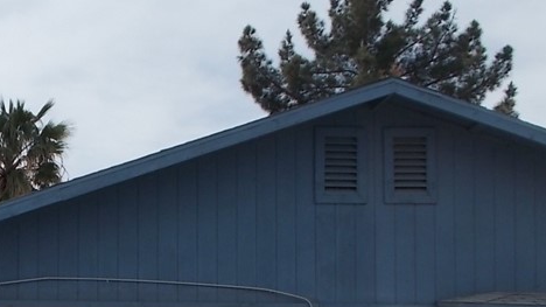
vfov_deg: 14.4
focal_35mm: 81
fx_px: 1172
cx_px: 13
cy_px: 374
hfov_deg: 25.1
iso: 80
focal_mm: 6
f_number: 9.2
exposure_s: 1/160
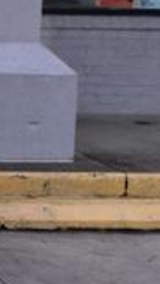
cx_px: -353
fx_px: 1378
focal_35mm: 183
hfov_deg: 6.1
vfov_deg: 11.8
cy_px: 131
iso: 400
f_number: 7.1
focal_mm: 30
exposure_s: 1/40
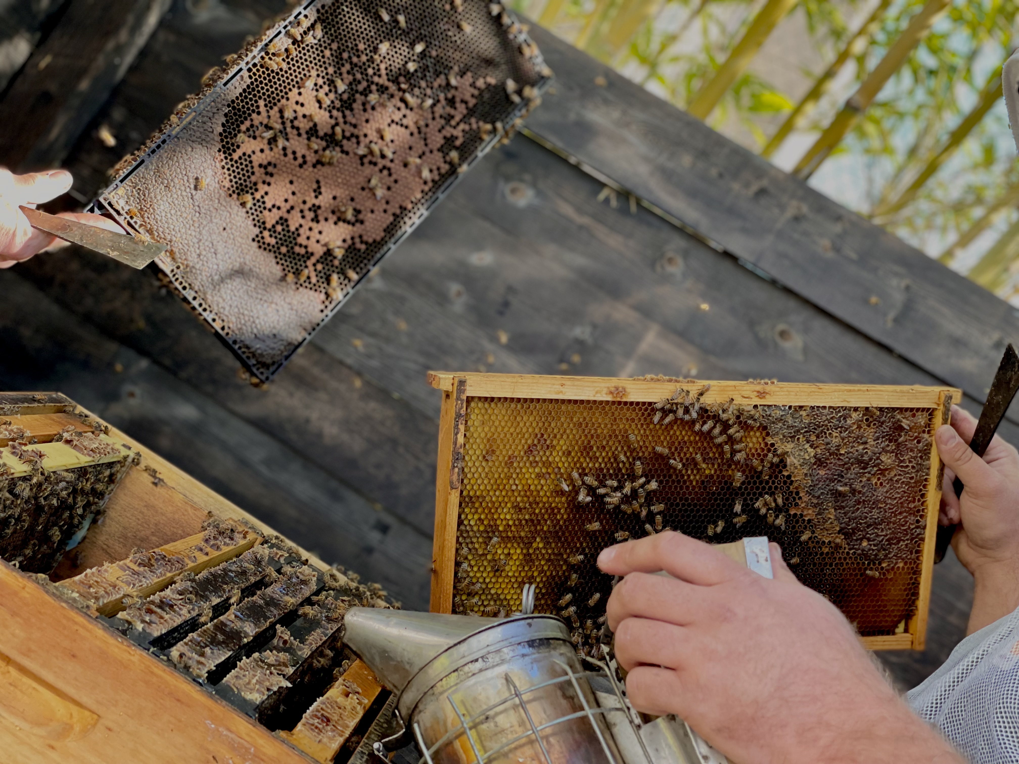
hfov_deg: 36.8
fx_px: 1531
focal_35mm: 52
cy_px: 382
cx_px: 510
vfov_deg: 28.0
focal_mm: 6
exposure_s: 1/122
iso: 50
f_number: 2
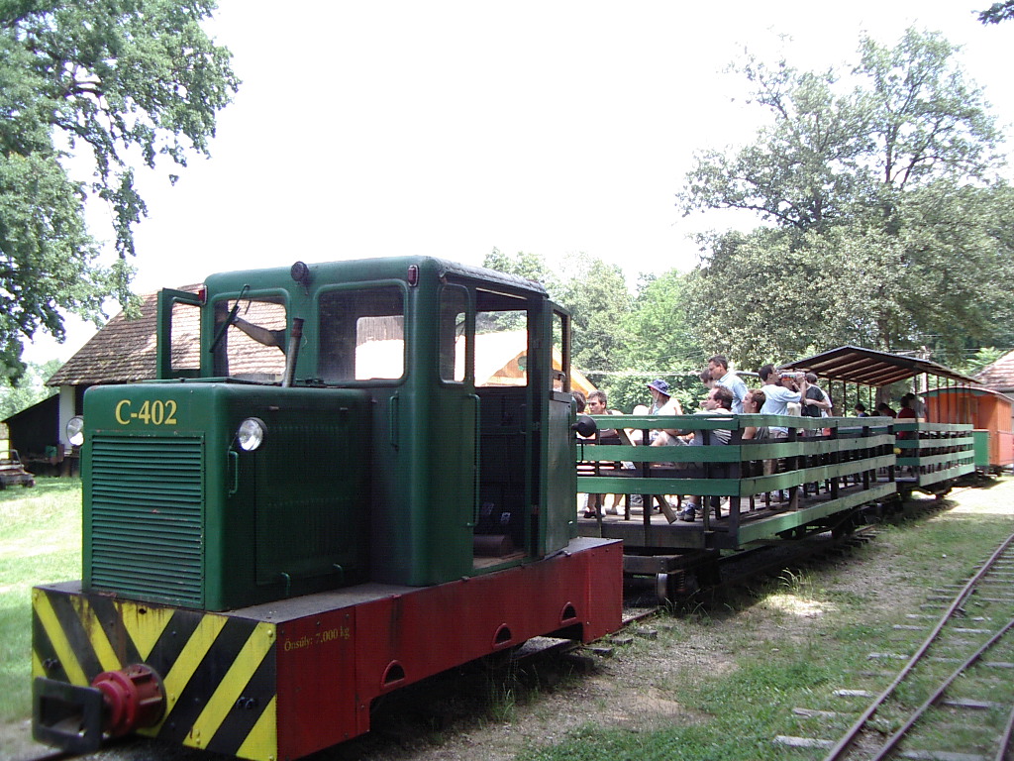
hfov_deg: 49.0
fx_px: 1113
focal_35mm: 38
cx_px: 507
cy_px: 380
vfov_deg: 37.7
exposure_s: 1/160
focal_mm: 5.8
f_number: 2.6
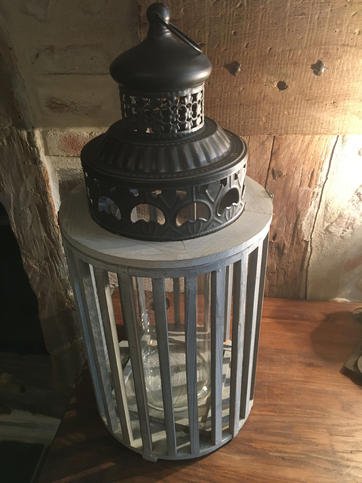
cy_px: 242
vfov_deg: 61.7
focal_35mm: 29
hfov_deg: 48.2
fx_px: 404
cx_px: 181
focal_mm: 4.15
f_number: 2.2
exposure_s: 1/20
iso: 200
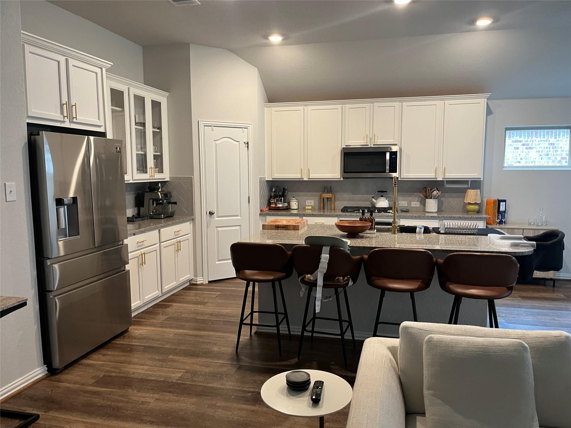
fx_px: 429
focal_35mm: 26
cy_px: 214
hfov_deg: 67.3
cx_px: 286
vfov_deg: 53.1
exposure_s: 1/60
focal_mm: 5.1
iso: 200
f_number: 1.6
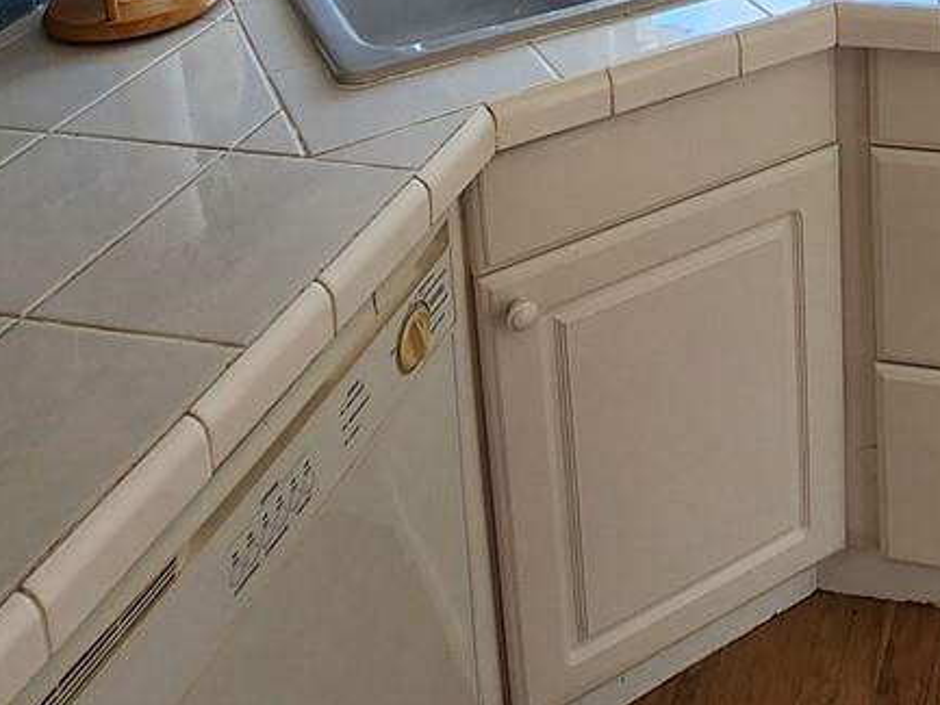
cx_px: 894
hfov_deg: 36.5
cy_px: -295
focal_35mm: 48
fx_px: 1304
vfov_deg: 24.8
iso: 80
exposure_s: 1/60
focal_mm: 2.2
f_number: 2.2
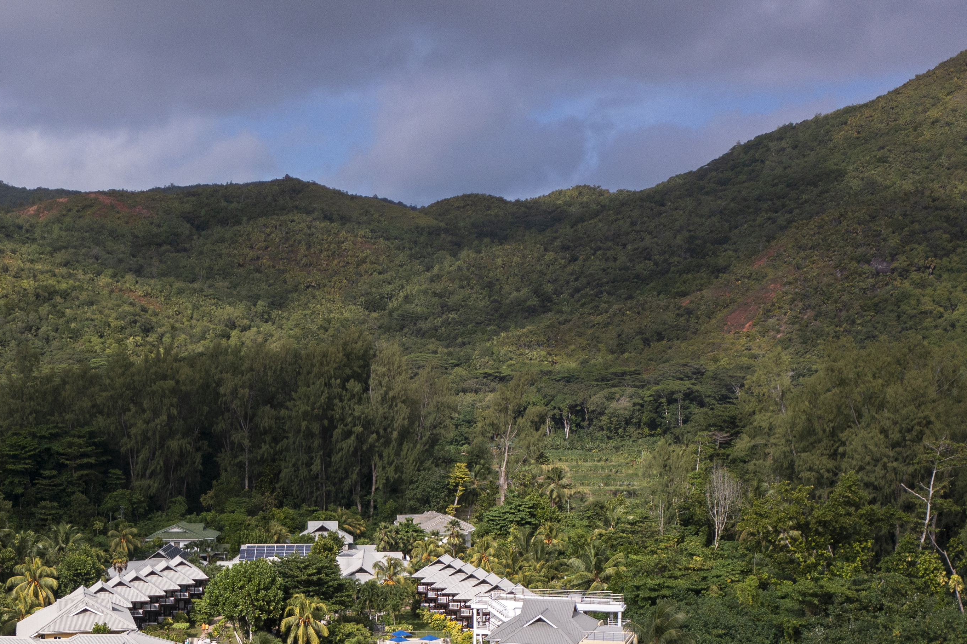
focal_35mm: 56
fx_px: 1504
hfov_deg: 34.9
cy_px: 615
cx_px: 249
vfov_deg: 23.4
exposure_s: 1/200
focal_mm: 10.26
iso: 100
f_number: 3.5
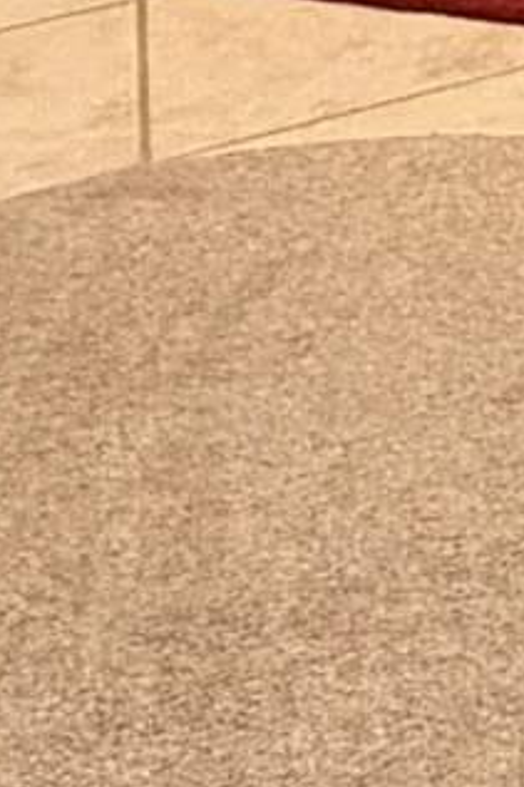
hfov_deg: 7.2
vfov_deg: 11.7
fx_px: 3082
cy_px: -1135
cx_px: 2076
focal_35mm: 141
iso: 320
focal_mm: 2.22
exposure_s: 1/60
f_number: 2.2
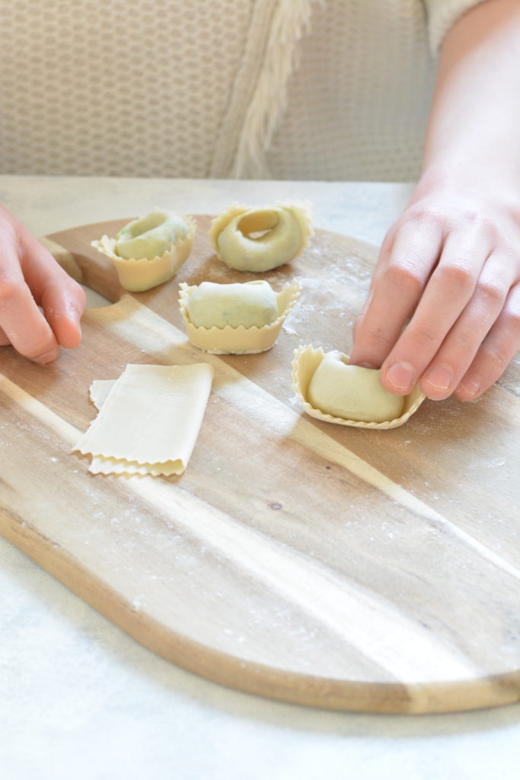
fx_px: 3411
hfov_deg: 8.7
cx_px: 260
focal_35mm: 158
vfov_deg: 13.0
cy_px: 390
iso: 200
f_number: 8
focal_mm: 105
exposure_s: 1/1.6
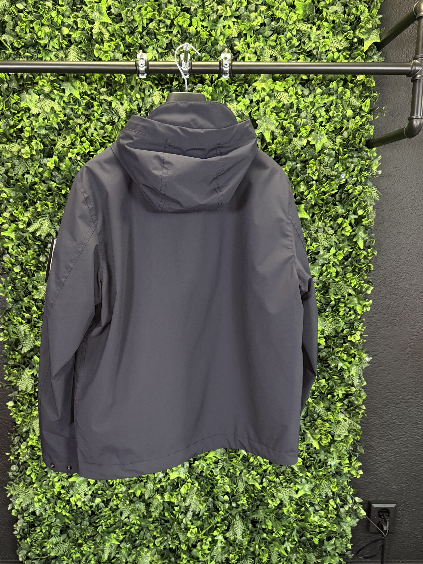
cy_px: 297
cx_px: 183
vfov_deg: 61.6
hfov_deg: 48.1
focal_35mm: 29
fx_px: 473
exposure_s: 1/56
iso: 800
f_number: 1.78
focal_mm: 6.76
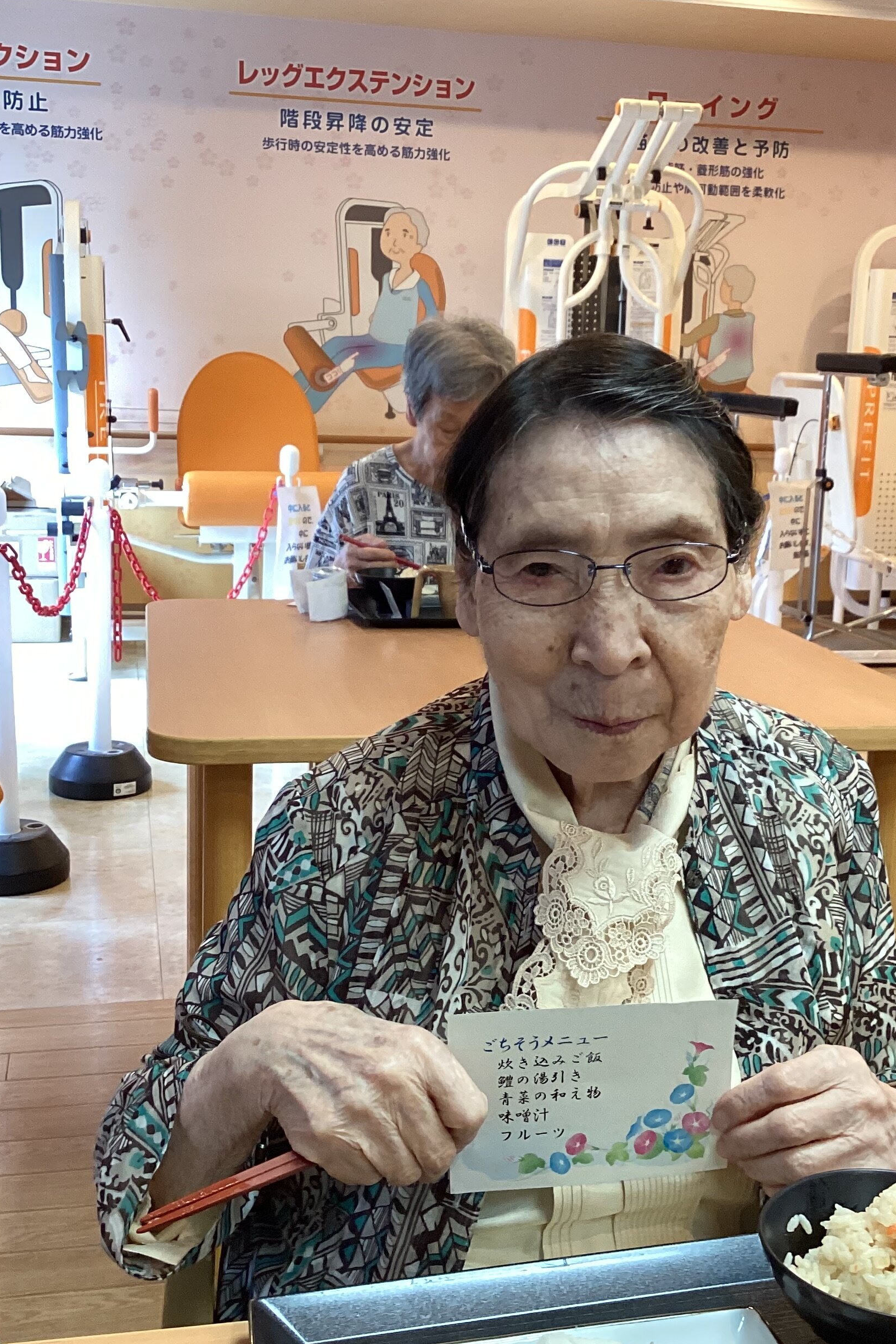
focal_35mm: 43
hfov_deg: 31.1
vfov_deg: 45.4
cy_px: 681
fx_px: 1605
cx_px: 520
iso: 160
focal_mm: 3.3
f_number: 2.4
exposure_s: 1/60
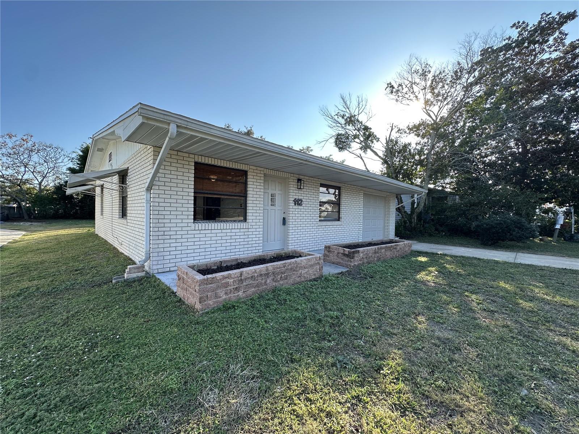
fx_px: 234
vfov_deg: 85.7
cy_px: 217
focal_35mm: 14
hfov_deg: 102.1
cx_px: 290
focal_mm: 2.22
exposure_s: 1/415
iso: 40
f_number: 2.2
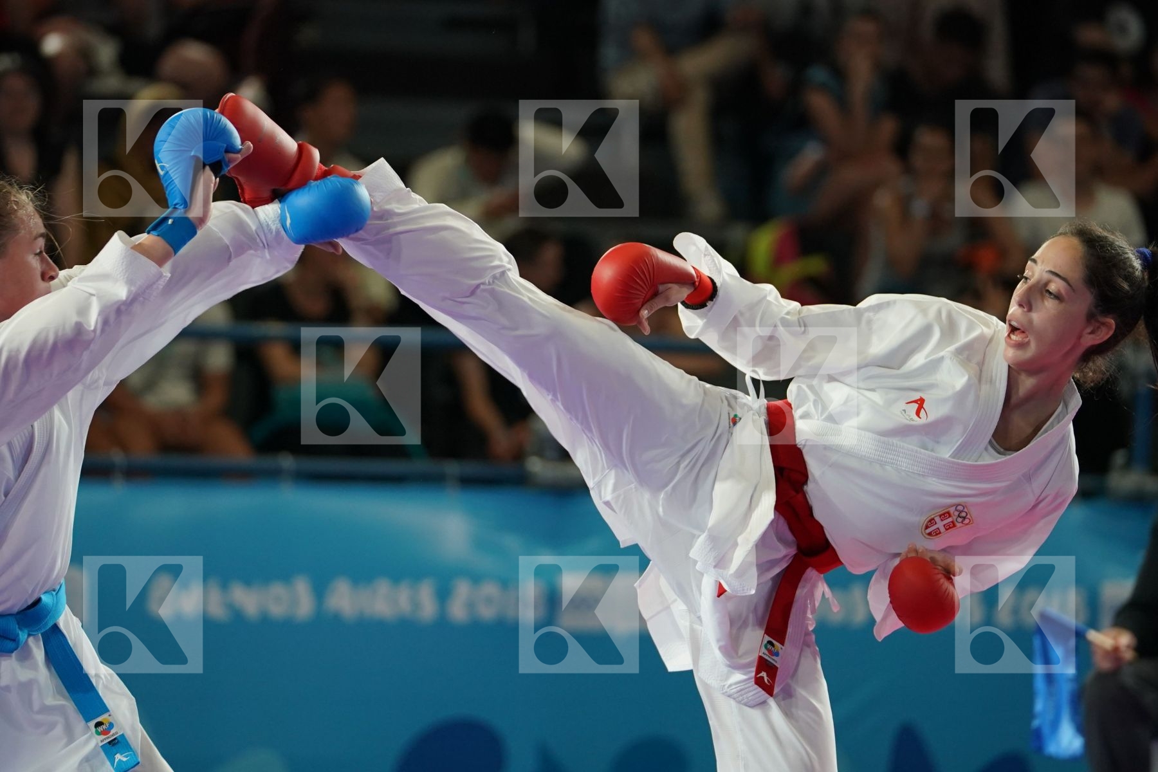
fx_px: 7912
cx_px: 579
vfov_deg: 5.6
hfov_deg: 8.4
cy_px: 386
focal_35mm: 246
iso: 1600
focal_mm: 164
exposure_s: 1/1000
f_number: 2.8
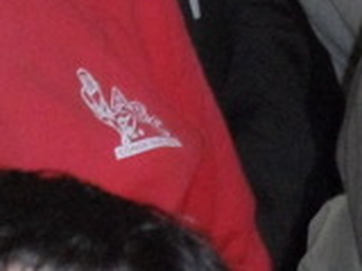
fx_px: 3754
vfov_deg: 4.1
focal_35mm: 359
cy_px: -215
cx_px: 507
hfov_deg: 5.5
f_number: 4
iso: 640
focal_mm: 10.3
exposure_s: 1/45
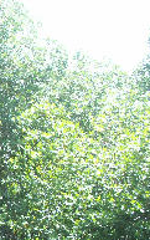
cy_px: 229
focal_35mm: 82
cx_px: -152
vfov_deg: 24.3
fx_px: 535
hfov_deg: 13.6
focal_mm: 7.21
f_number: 4.5
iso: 100
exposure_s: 1/160
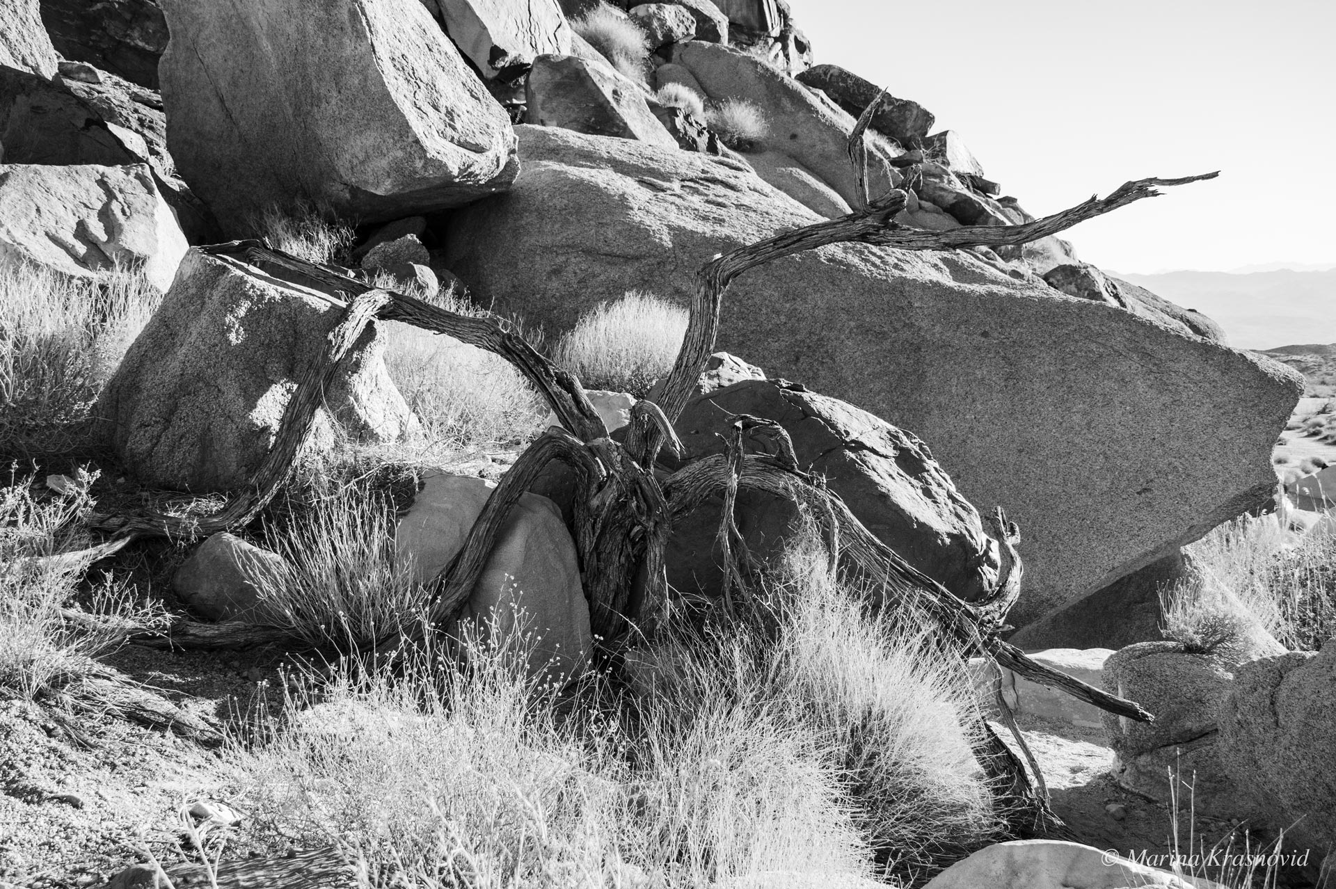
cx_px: 668
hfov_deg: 46.4
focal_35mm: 42
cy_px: 444
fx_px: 1558
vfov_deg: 31.9
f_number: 5.6
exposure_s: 1/1000
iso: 200
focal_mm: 28
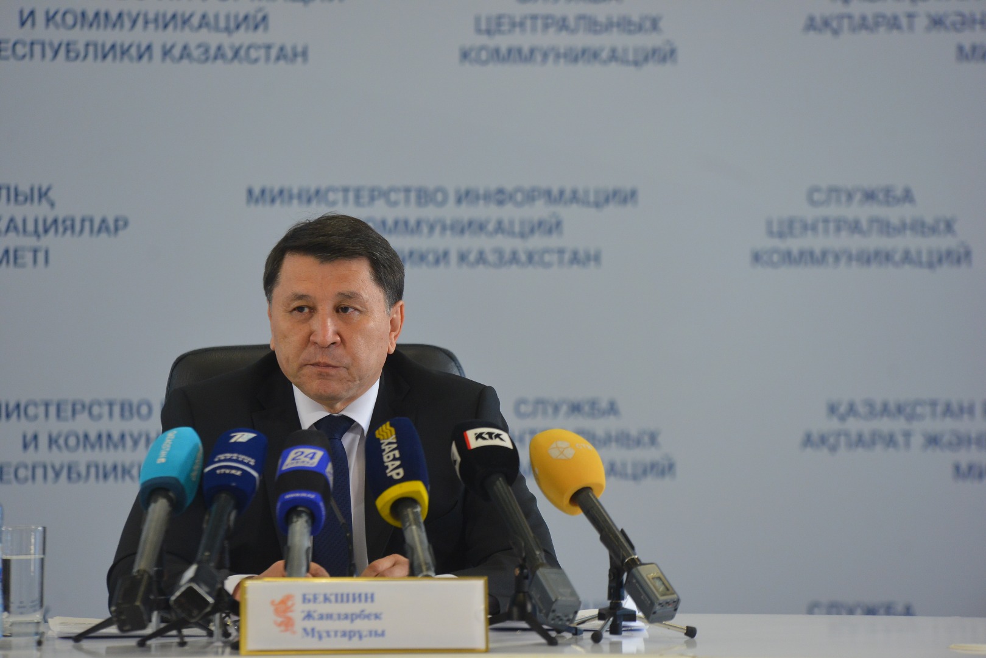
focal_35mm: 200
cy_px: 329
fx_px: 5478
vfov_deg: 6.9
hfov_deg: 10.3
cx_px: 493
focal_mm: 200
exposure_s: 1/160
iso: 2000
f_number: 4
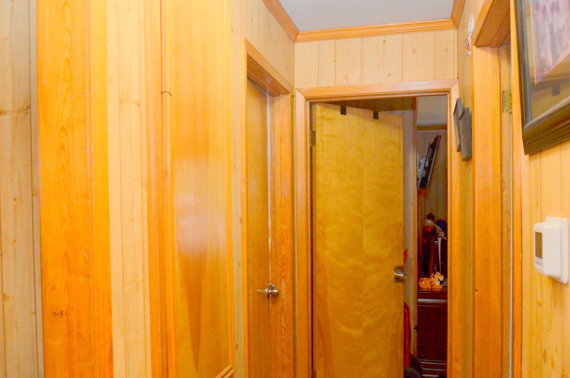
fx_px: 490
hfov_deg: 60.4
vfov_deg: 42.1
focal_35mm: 31
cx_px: 271
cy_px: 212
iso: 800
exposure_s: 1/60
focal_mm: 18
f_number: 7.1
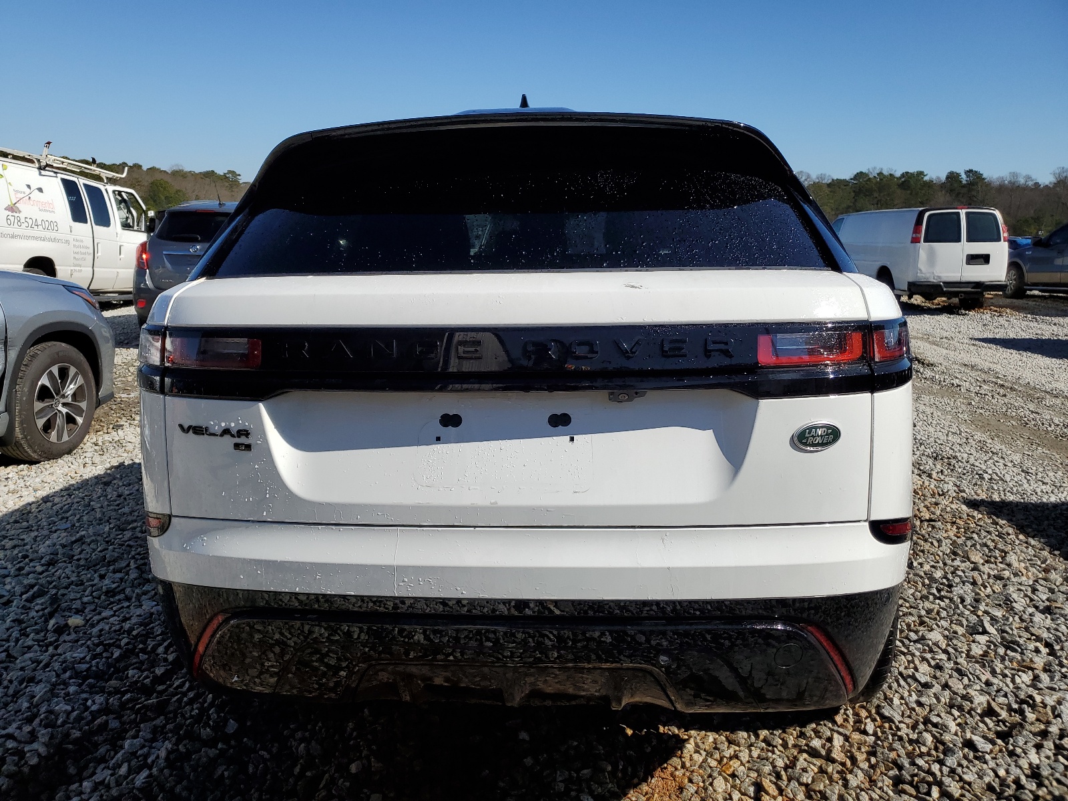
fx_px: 802
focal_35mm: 26
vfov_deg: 53.1
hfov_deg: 67.3
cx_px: 534
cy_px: 400
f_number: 1.5
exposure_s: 1/5000
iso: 50
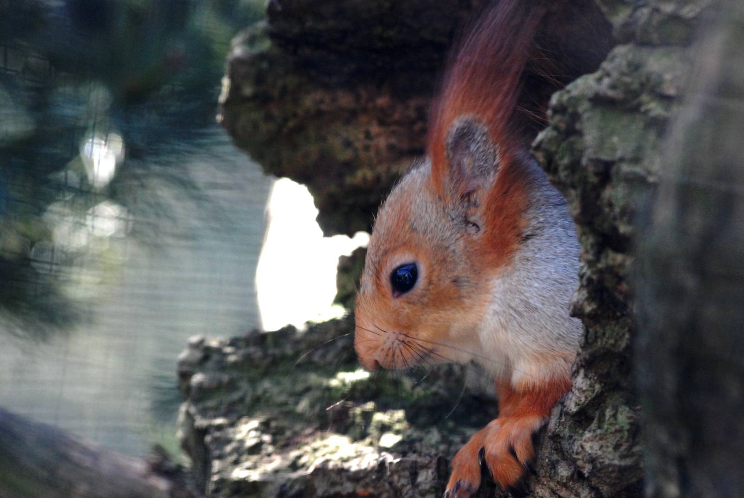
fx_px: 4655
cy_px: 249
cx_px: 372
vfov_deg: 6.1
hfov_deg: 9.1
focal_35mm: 225
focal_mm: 150
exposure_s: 1/160
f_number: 7.1
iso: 1600
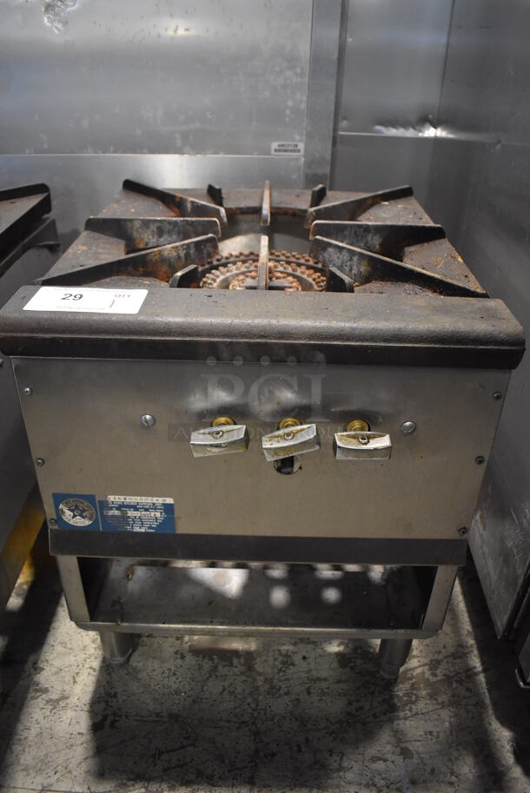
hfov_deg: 48.0
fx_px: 595
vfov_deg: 67.3
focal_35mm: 27
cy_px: 396
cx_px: 265
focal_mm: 18
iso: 2800
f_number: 3.5
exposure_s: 1/125
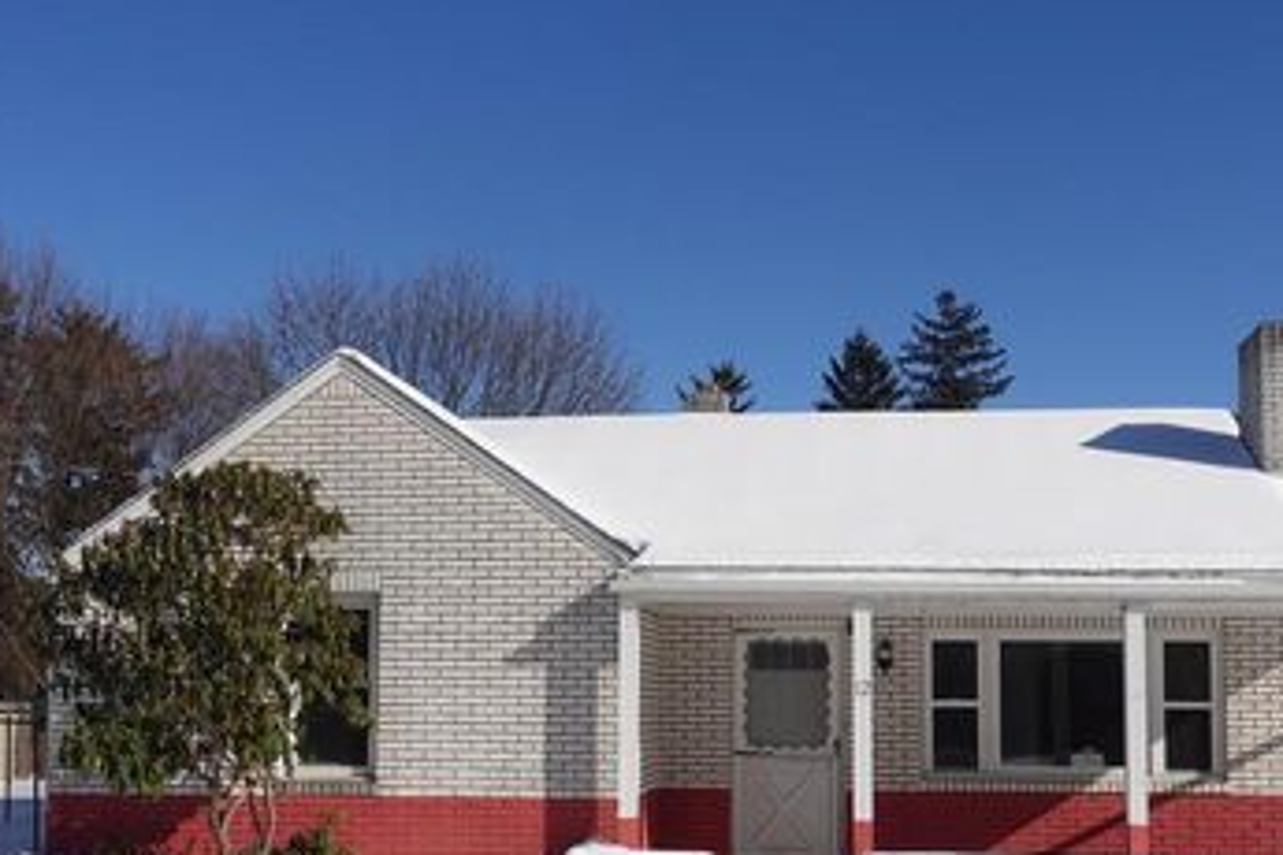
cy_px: 600
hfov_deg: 46.4
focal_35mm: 42
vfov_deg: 31.5
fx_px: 1497
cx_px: 695
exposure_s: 1/160
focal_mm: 11.3
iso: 125
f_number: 5.6
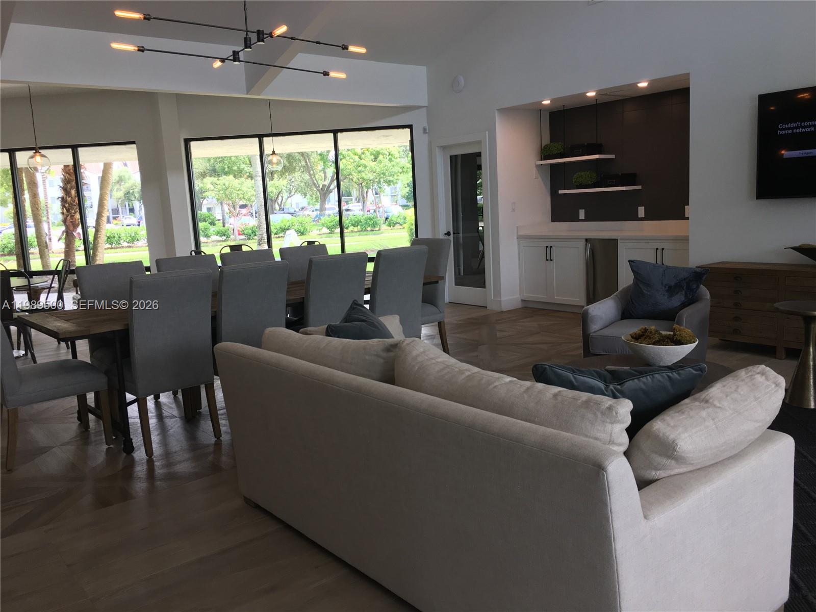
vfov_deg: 48.2
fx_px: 684
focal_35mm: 29
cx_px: 408
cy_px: 306
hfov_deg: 61.7
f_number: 2.2
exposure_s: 1/120
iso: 40
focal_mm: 4.15
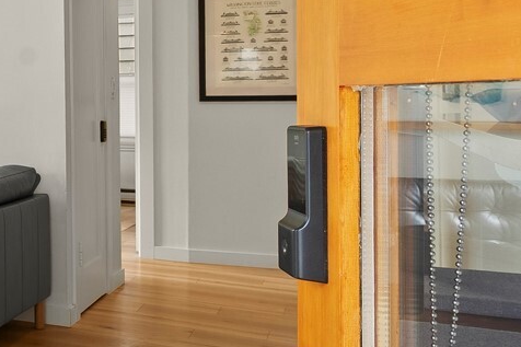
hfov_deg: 25.7
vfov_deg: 23.4
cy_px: 64
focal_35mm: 57
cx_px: -268
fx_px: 825
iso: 500
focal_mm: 16
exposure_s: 1/10
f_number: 9
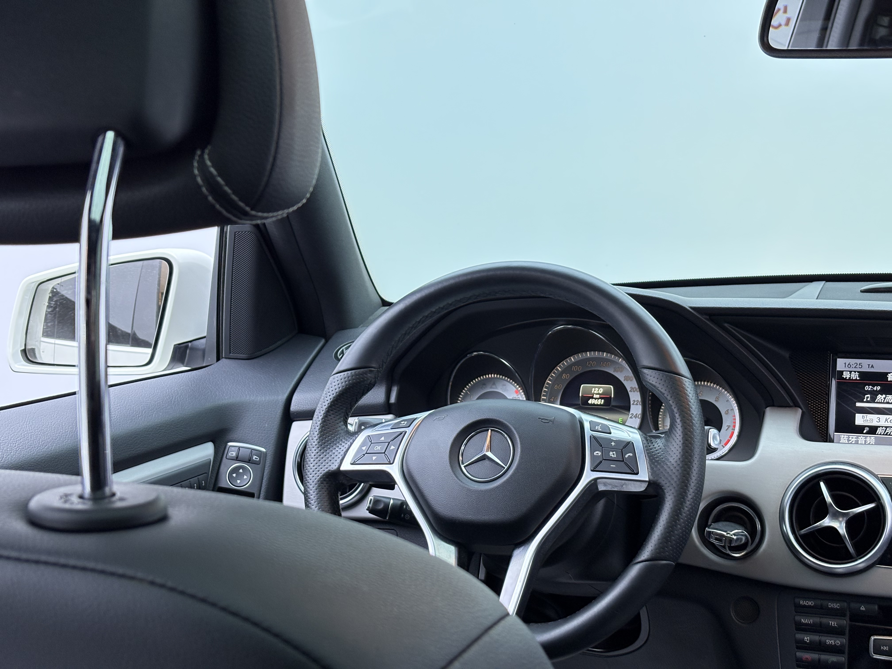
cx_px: 446
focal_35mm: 52
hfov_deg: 36.8
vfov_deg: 28.0
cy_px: 334
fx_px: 1340
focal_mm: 5.96
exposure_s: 1/50
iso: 80
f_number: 1.6
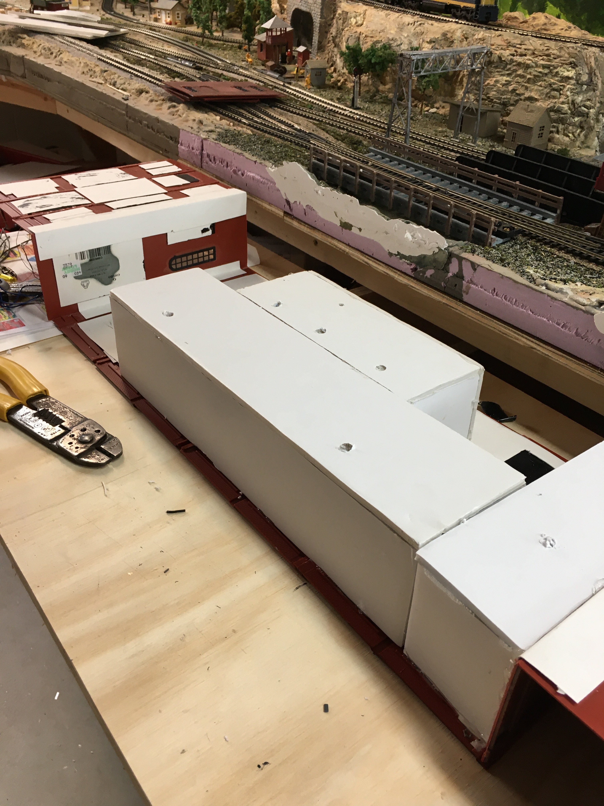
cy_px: 403
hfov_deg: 48.2
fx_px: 675
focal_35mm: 29
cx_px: 302
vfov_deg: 61.7
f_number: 2.2
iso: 64
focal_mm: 4.15
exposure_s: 1/30
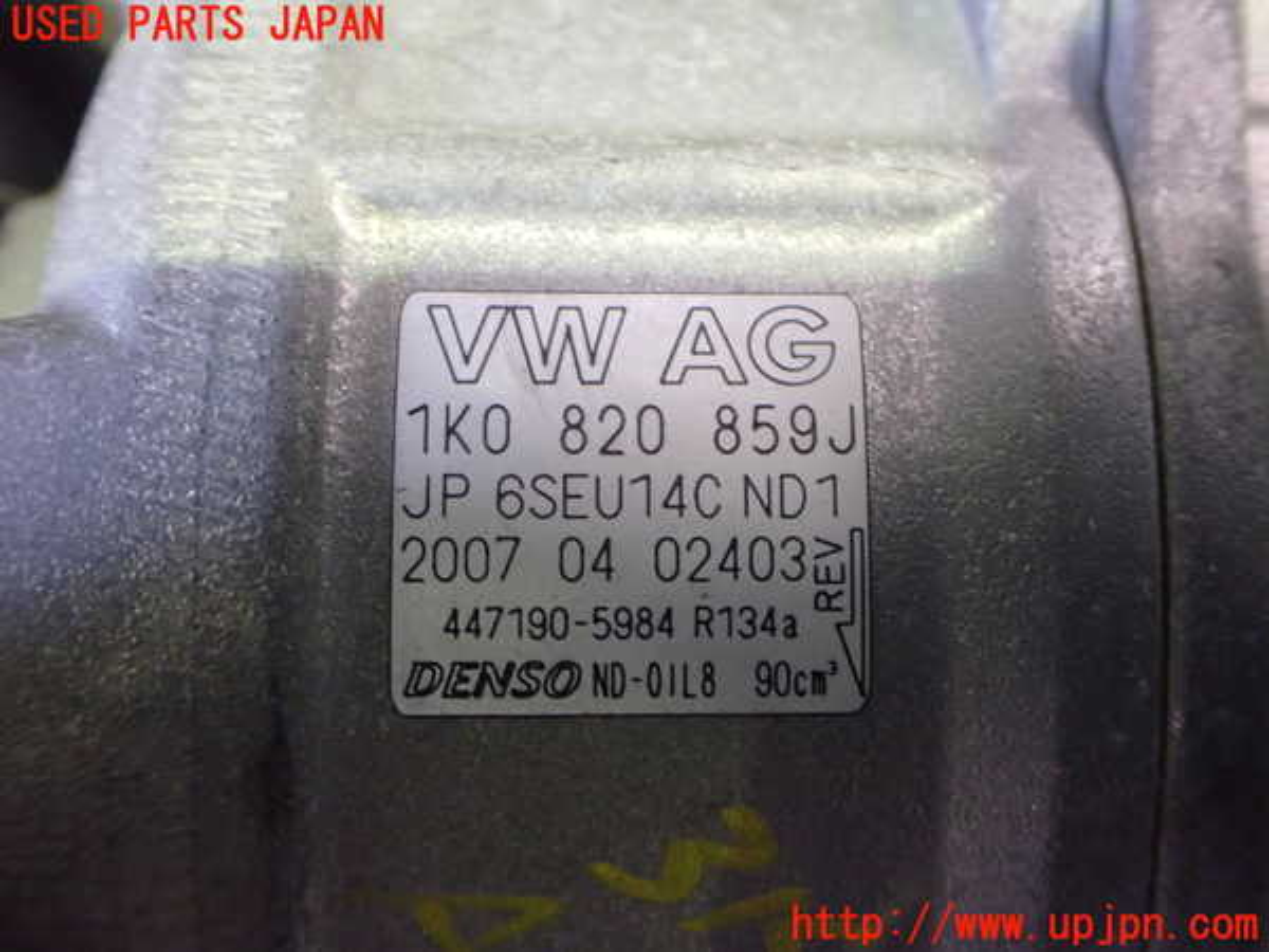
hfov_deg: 60.0
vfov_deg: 46.8
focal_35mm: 30
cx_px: 634
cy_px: 476
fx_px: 1100
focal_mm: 5.4
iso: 1000
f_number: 2.3
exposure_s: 1/30
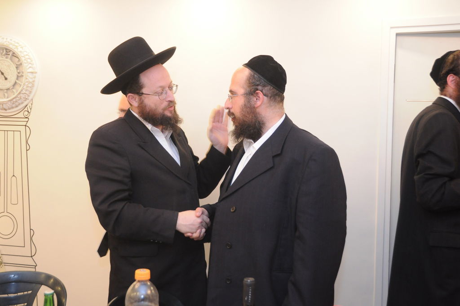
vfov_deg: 31.8
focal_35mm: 42
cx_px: 230
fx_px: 536
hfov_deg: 46.5
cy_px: 153
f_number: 4
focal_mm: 28
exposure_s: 1/60
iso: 1250
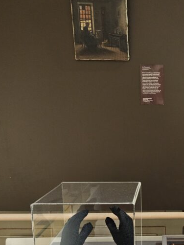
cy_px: 191
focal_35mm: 47
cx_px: 174
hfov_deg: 29.3
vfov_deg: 39.1
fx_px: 333
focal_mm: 5.4
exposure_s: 1/25
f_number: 1.8
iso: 800
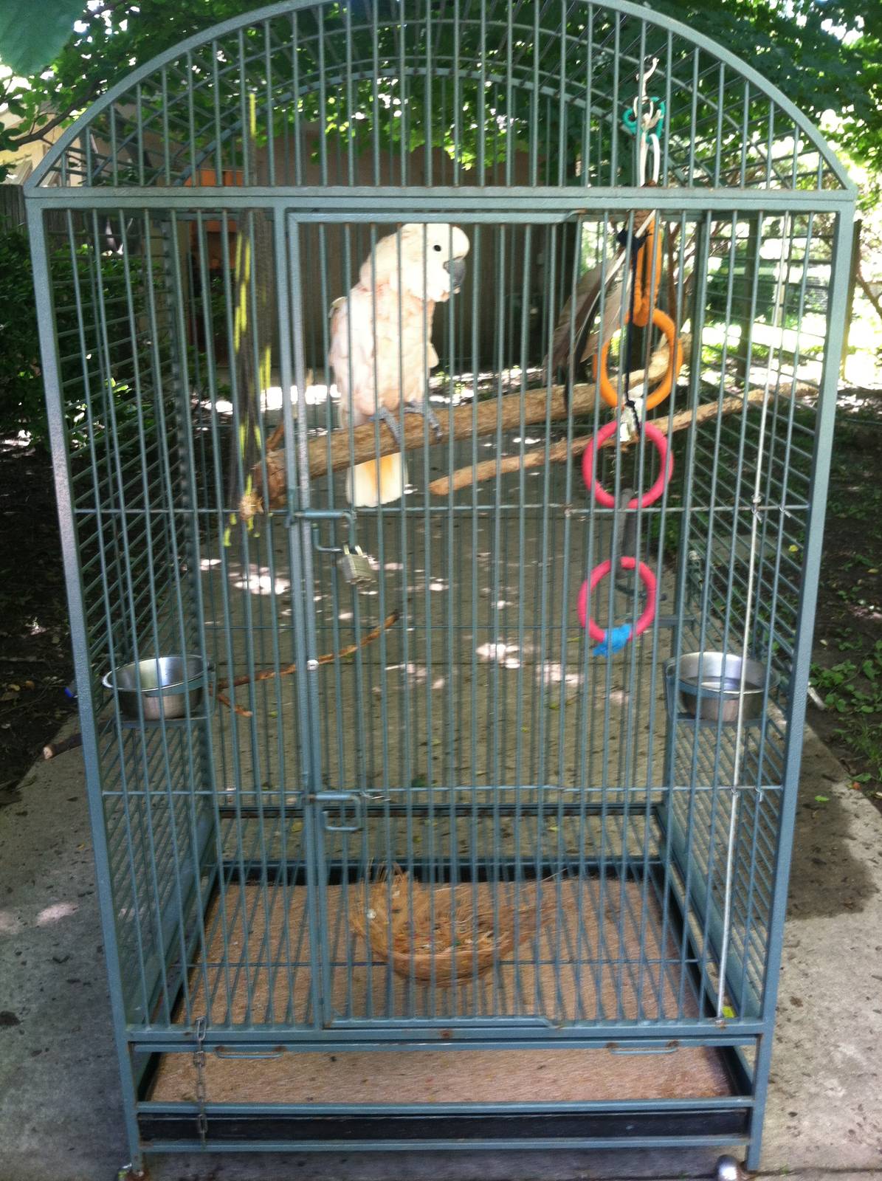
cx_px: 441
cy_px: 590
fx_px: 1192
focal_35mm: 35
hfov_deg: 40.6
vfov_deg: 52.7
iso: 80
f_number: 2.8
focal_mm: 3.85
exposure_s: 1/20
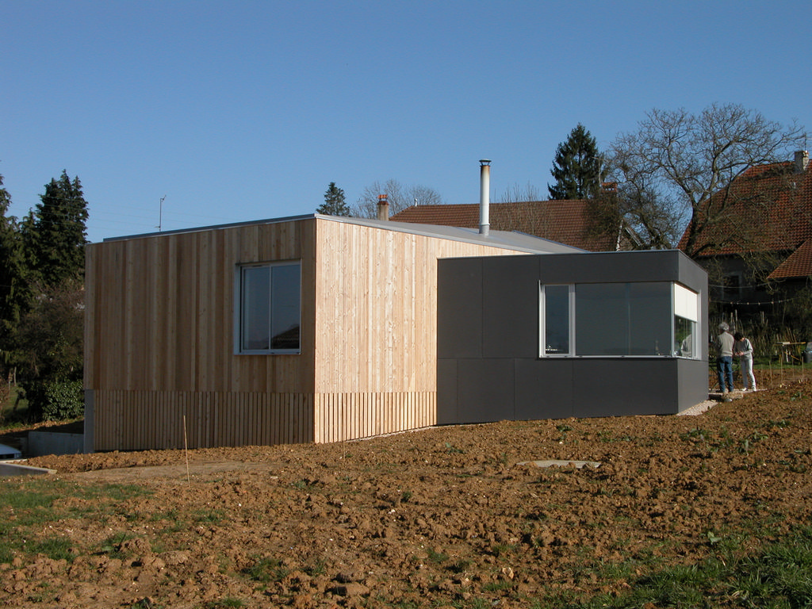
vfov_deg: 29.1
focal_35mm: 50
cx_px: 406
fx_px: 1173
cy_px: 304
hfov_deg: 38.2
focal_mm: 12.7
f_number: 6.8
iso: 100
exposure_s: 1/417
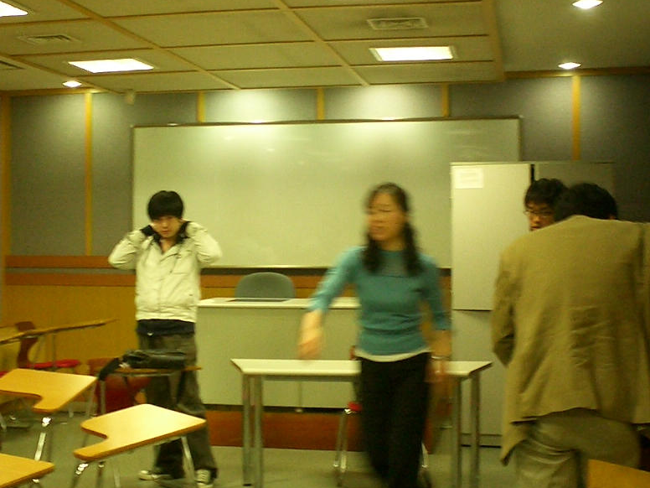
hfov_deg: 31.4
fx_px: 1145
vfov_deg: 24.0
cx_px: 214
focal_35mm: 61
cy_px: 263
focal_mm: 5.6
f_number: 3.5
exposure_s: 1/20
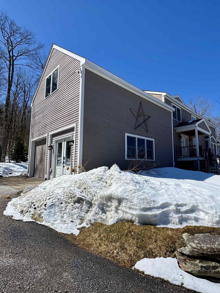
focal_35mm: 19
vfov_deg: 84.7
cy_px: 147
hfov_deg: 68.0
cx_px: 132
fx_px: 161
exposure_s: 1/4132
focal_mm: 2.22
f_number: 2.2
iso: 50
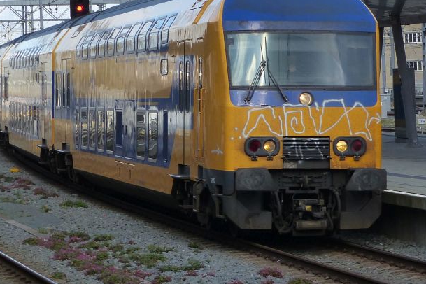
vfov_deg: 6.8
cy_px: 84
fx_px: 2402
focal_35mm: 203
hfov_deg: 10.1
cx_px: 255
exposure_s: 1/640
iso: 160
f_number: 4
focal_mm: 17.8
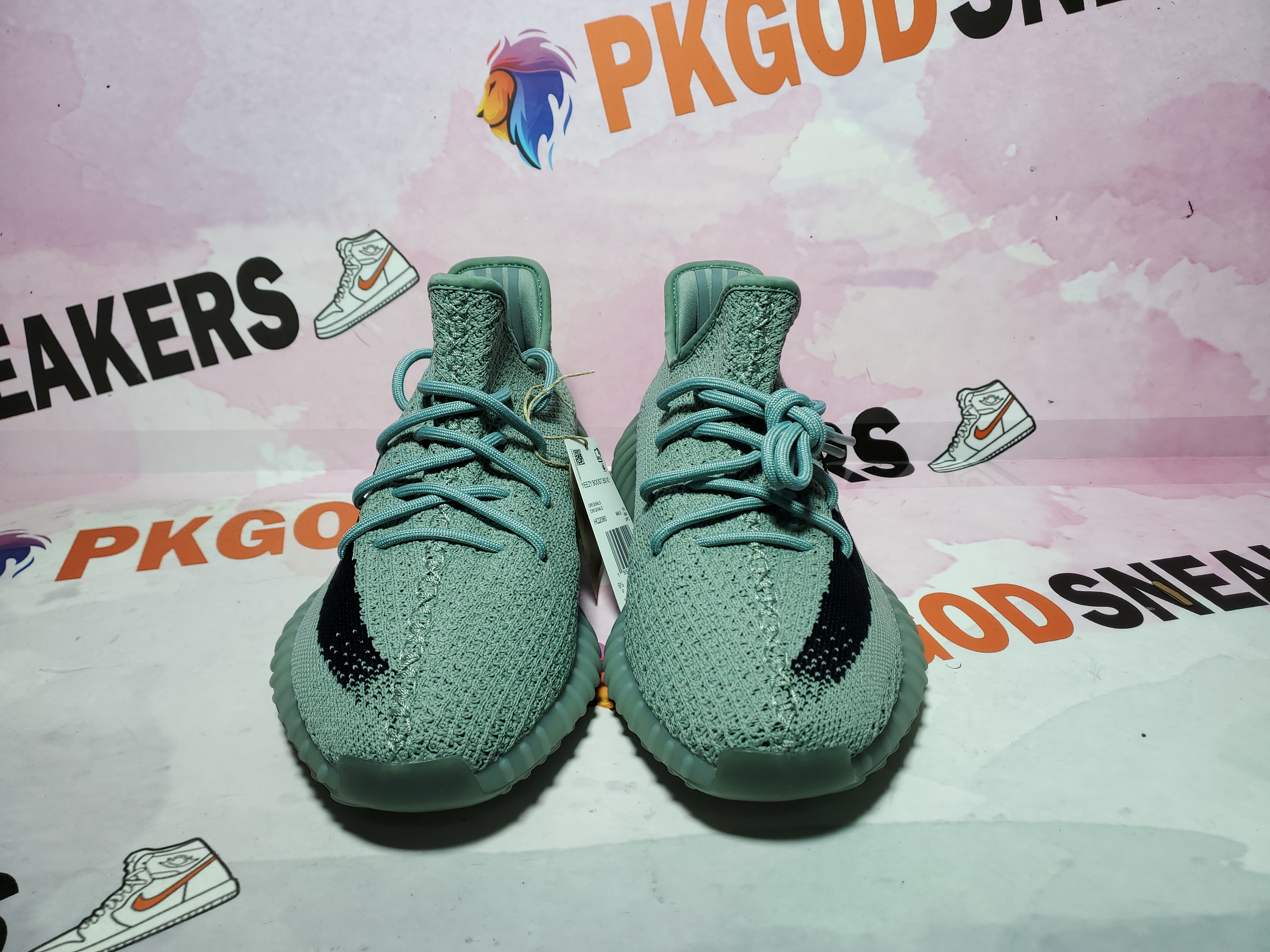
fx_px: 954
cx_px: 635
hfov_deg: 67.3
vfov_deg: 53.1
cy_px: 476
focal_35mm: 26
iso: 50
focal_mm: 4.3
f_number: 1.5
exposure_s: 1/494
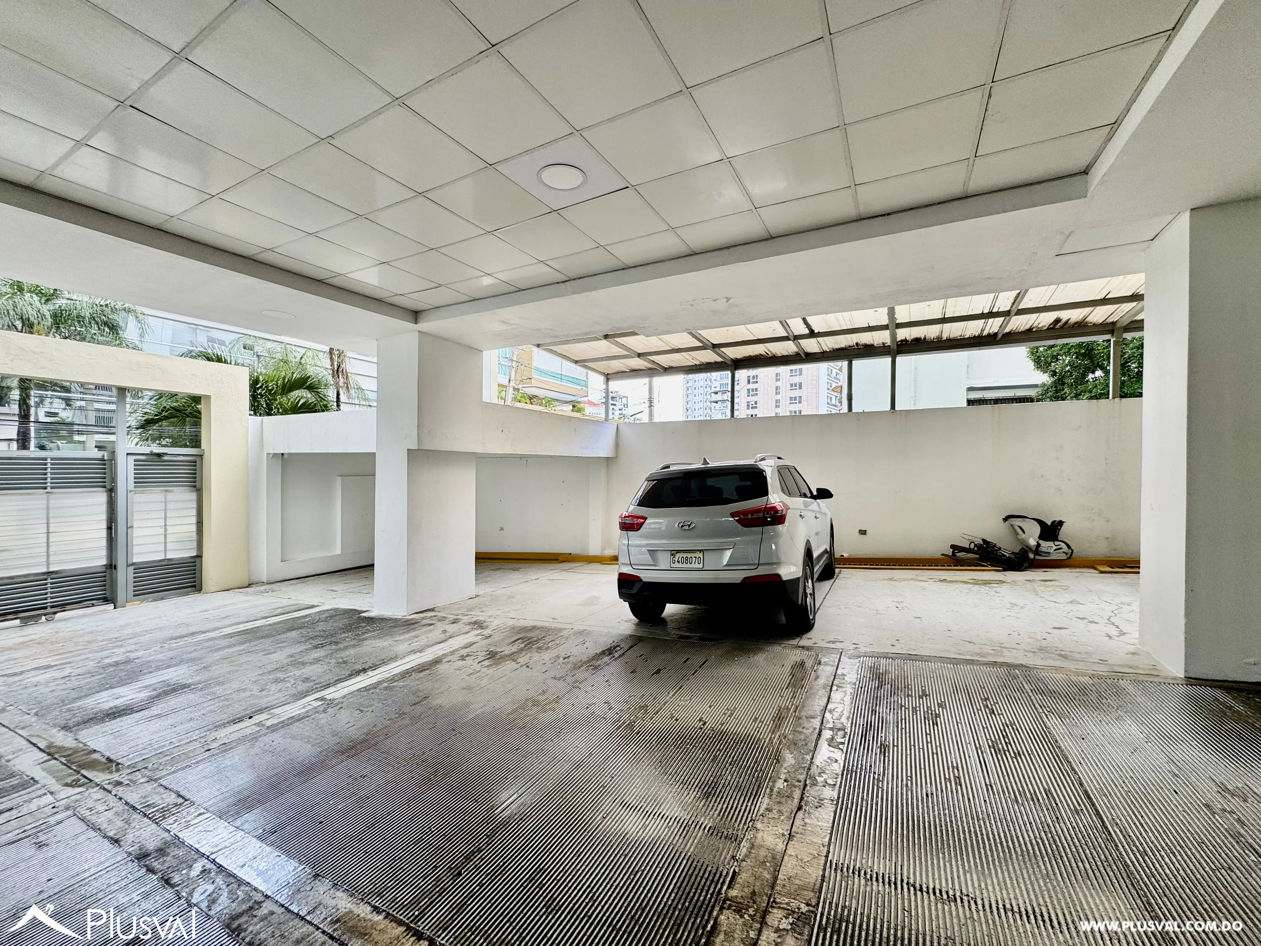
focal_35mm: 14
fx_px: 510
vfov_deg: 85.7
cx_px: 630
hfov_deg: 102.1
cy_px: 473
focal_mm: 2.22
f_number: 2.2
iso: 50
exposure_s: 1/99
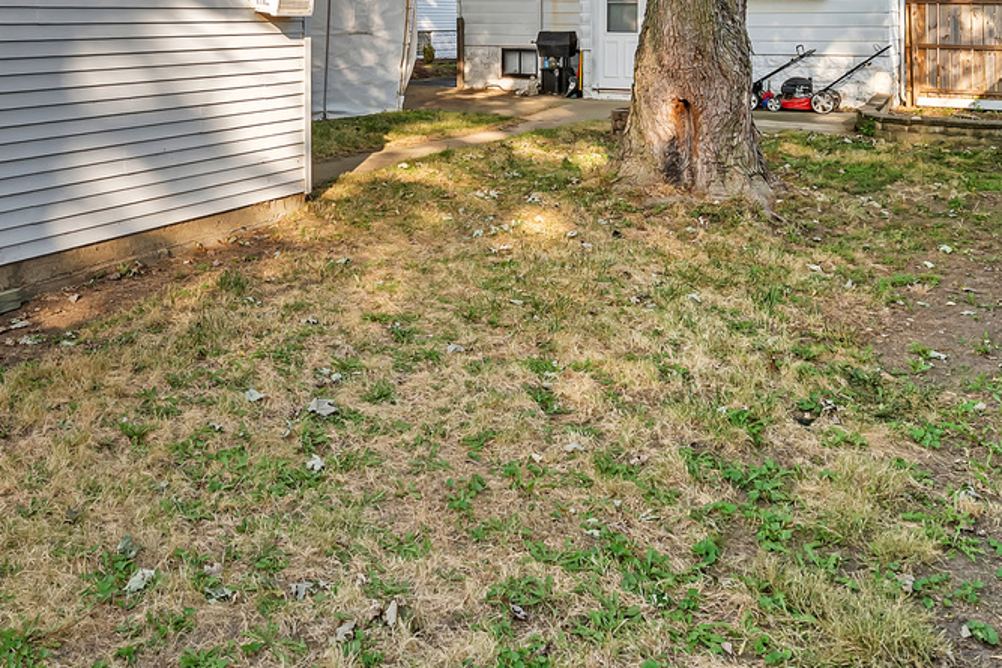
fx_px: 946
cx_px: 380
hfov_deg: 55.2
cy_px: 23
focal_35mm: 34
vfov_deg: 35.7
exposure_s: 1/160
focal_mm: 14
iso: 500
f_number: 8
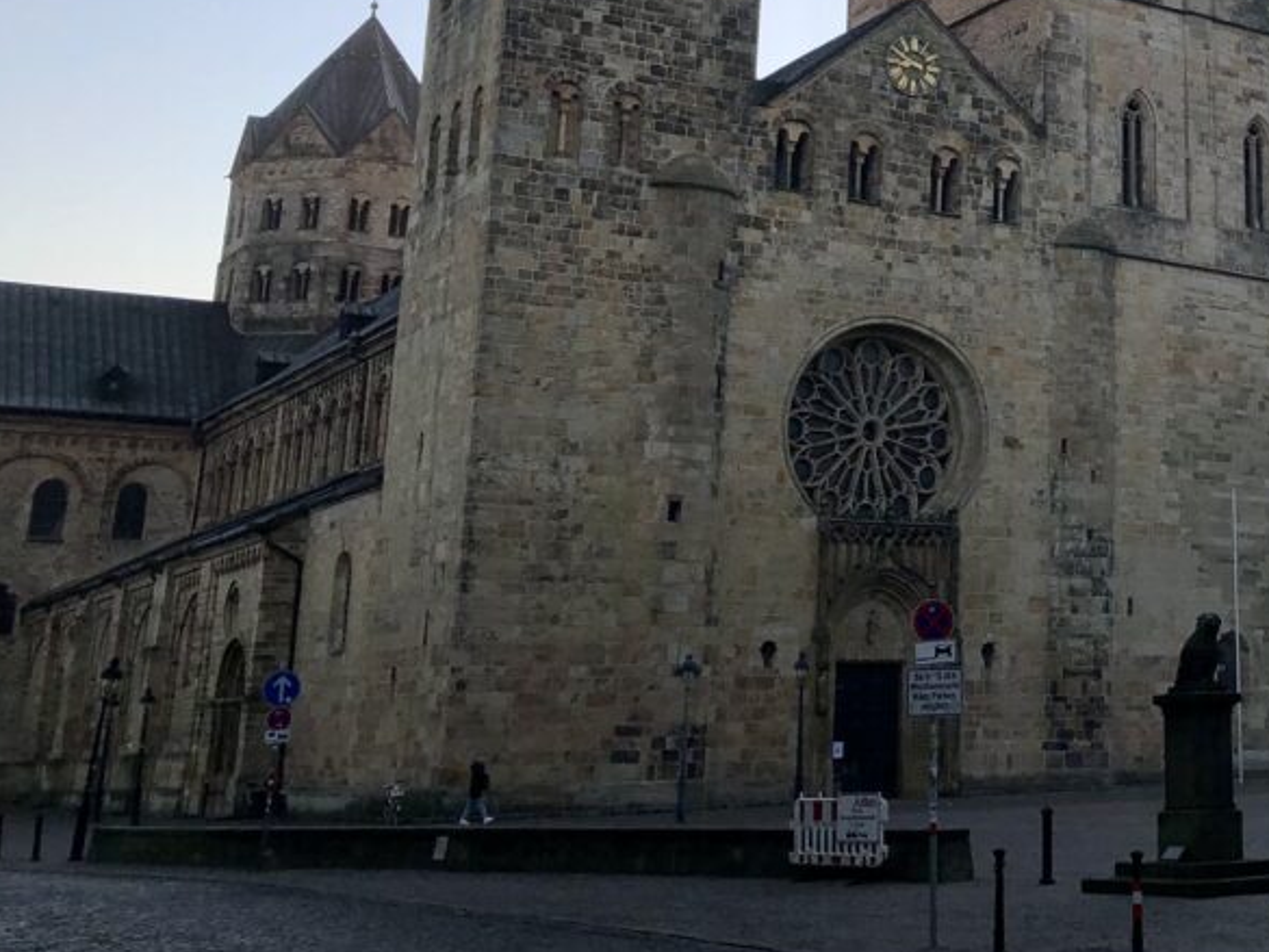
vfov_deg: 25.3
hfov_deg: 31.9
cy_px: 87
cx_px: 1249
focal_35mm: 56
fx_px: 2053
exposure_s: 1/390
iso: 20
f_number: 1.8
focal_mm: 3.99
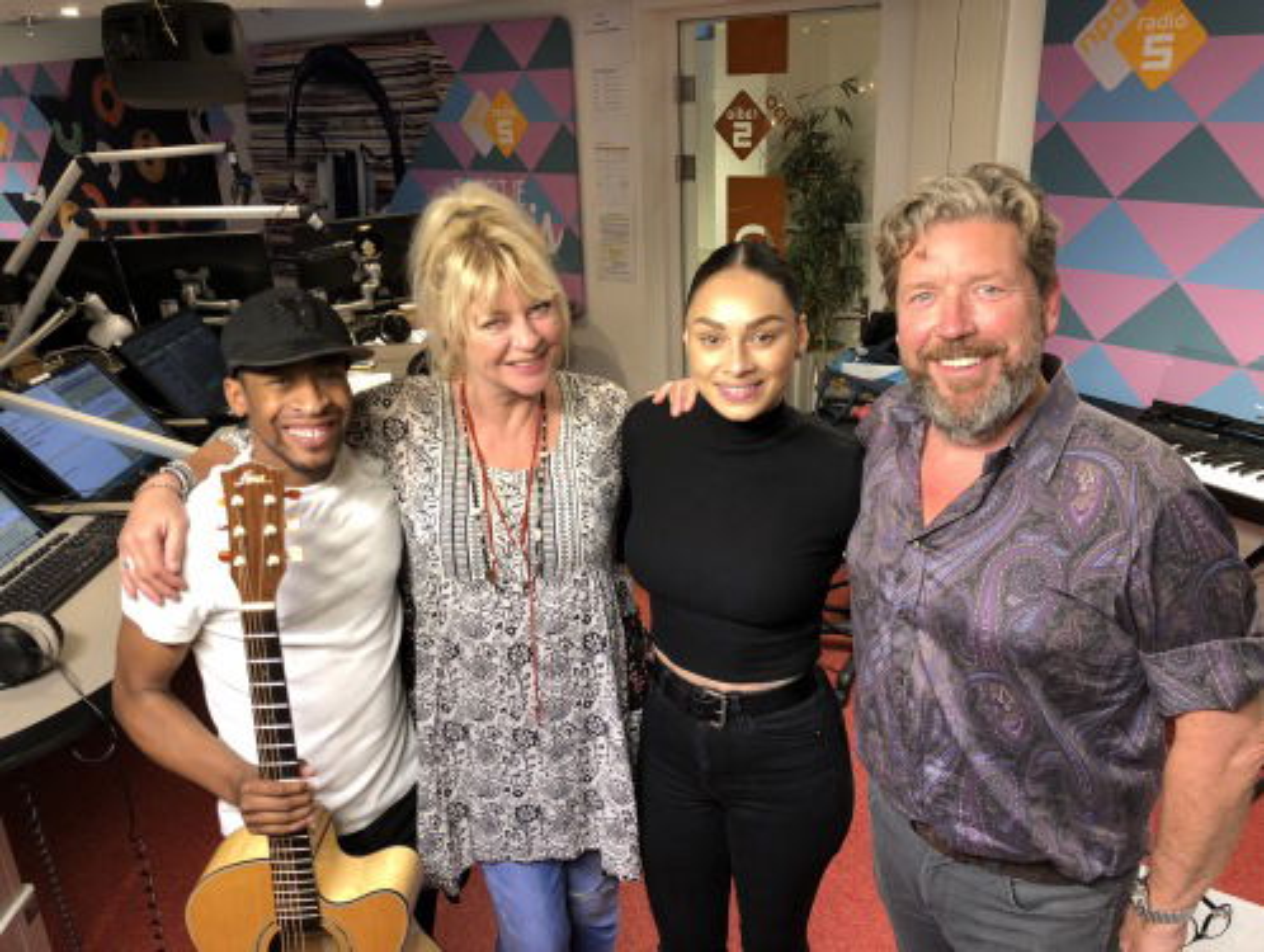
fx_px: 1024
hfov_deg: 63.4
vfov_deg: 49.9
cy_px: 476
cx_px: 632
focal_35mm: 28
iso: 40
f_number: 1.8
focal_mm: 4
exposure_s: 1/17
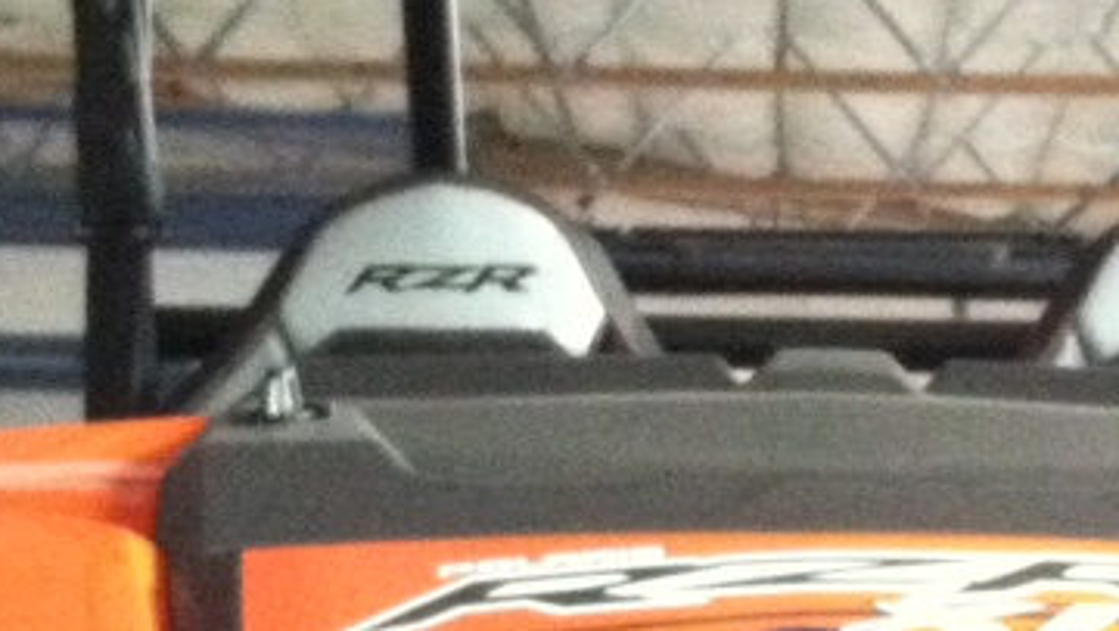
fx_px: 4067
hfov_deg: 15.5
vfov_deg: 8.6
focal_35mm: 137
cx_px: 926
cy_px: 1051
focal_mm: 3.85
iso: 1000
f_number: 2.8
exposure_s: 1/17
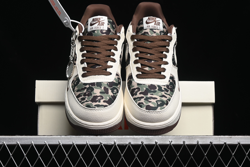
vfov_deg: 18.2
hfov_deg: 27.0
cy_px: 84
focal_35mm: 75
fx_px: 521
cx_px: 125
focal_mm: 50
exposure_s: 1/60
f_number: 6.3
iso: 160
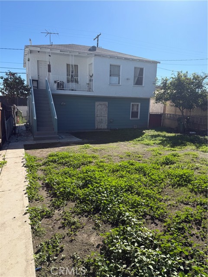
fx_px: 192
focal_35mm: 24
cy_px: 138
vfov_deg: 71.6
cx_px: 104
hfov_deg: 56.8
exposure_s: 1/3953
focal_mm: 6.76
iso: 80
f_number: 1.78
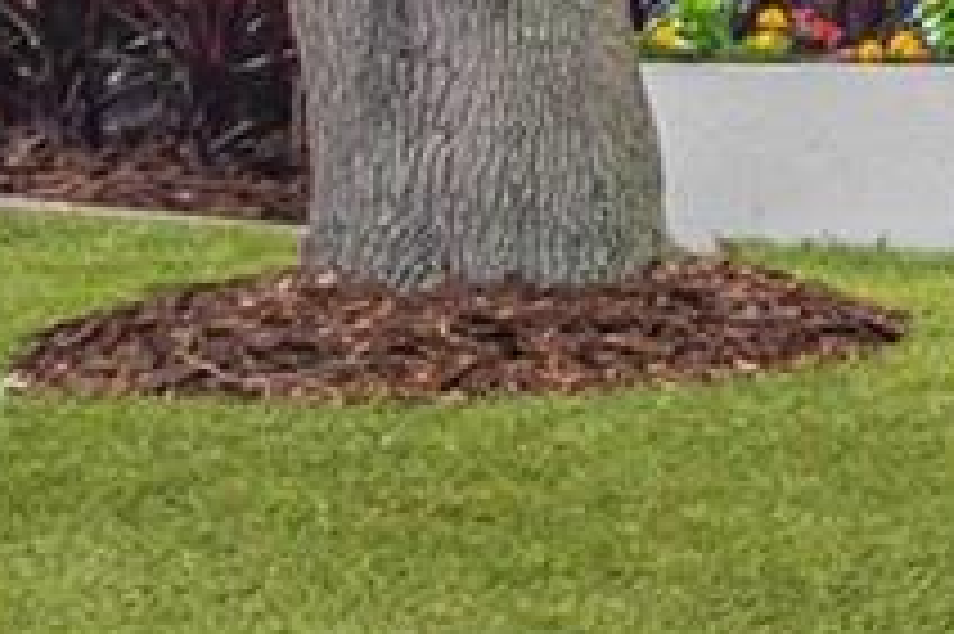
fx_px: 4793
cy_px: -142
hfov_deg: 8.5
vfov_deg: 7.5
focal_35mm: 181
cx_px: 3249
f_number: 6.3
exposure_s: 1/160
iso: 400
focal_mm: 24
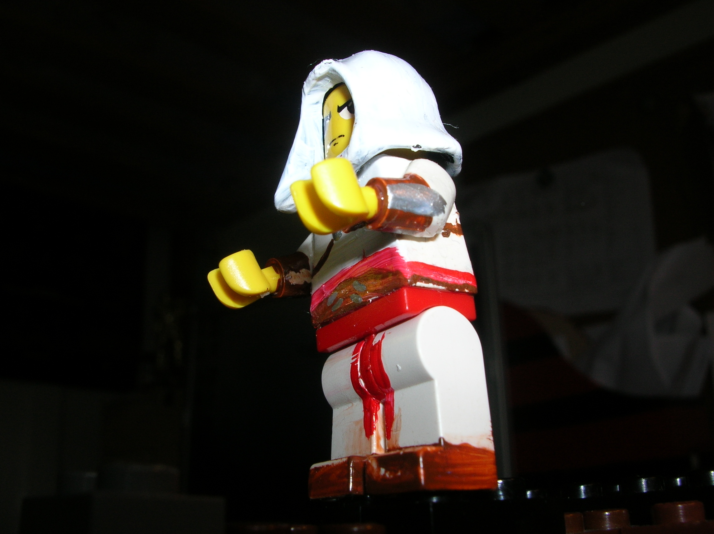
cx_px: 357
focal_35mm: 35
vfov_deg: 40.6
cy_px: 267
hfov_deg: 52.7
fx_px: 721
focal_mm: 5.8
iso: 50
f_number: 5.6
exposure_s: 1/60.1
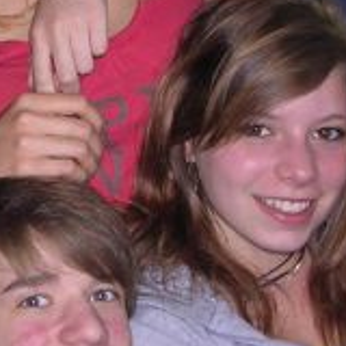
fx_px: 1515
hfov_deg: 12.6
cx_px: -93
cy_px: 58
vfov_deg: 13.0
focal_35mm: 134
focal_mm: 5.8
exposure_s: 1/60.1
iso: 114
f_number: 2.8
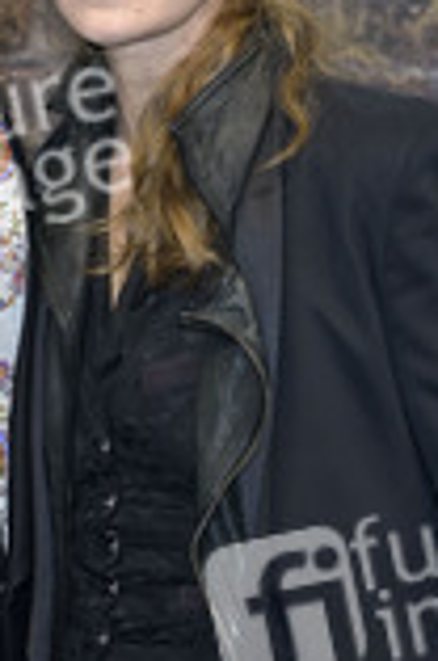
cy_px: 379
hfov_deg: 6.3
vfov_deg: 9.5
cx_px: 38
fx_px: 3978
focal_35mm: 217
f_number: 5.6
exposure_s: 1/200
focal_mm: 85
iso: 500
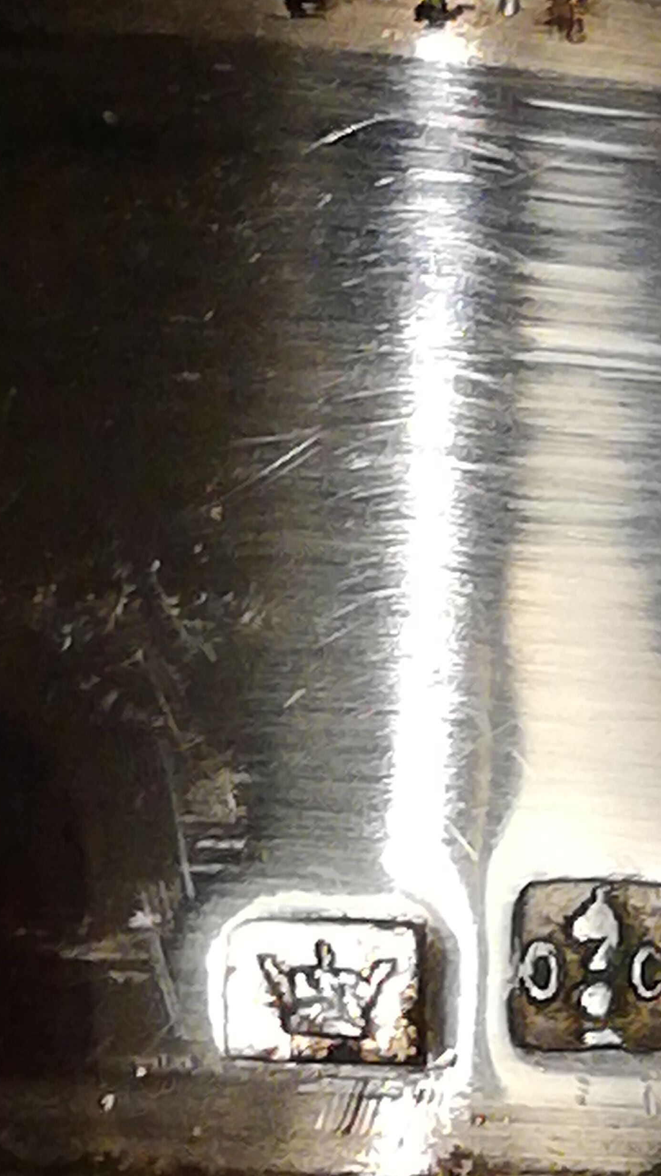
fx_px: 6452
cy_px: 827
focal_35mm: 207
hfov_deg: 5.9
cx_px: 214
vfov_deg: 10.4
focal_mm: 3.81
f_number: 2.2
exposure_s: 1/33.3
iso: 250
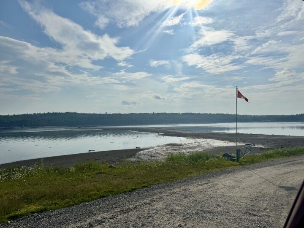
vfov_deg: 56.8
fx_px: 211
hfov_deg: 71.6
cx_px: 152
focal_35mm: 24
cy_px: 114
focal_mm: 6.76
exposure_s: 1/28571
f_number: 1.78
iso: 64
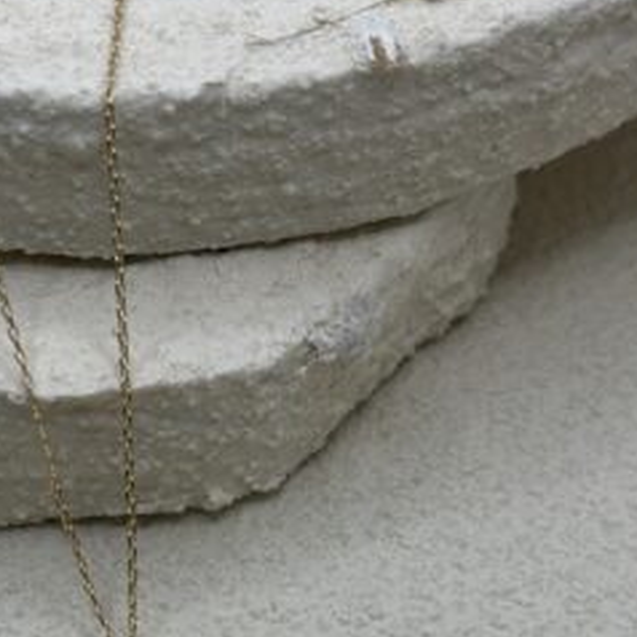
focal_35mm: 95
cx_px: 136
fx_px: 1978
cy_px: 502
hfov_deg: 18.1
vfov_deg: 18.1
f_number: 1.78
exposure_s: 1/1376
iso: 80
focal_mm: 6.86
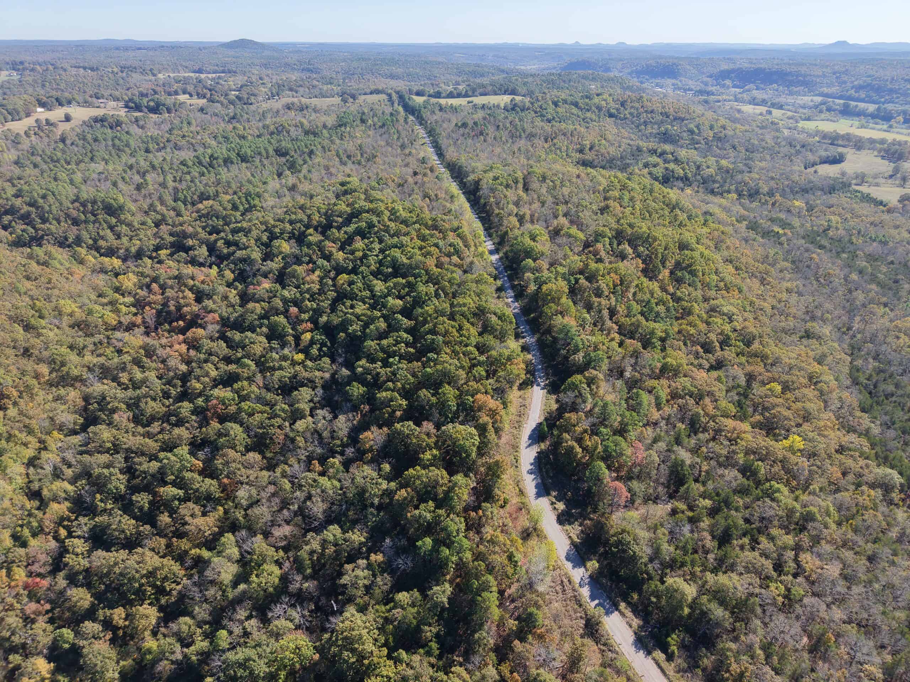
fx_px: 631
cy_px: 341
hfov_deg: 71.6
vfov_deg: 56.8
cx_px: 455
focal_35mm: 24
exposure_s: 1/800
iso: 100
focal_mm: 8.67
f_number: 1.8
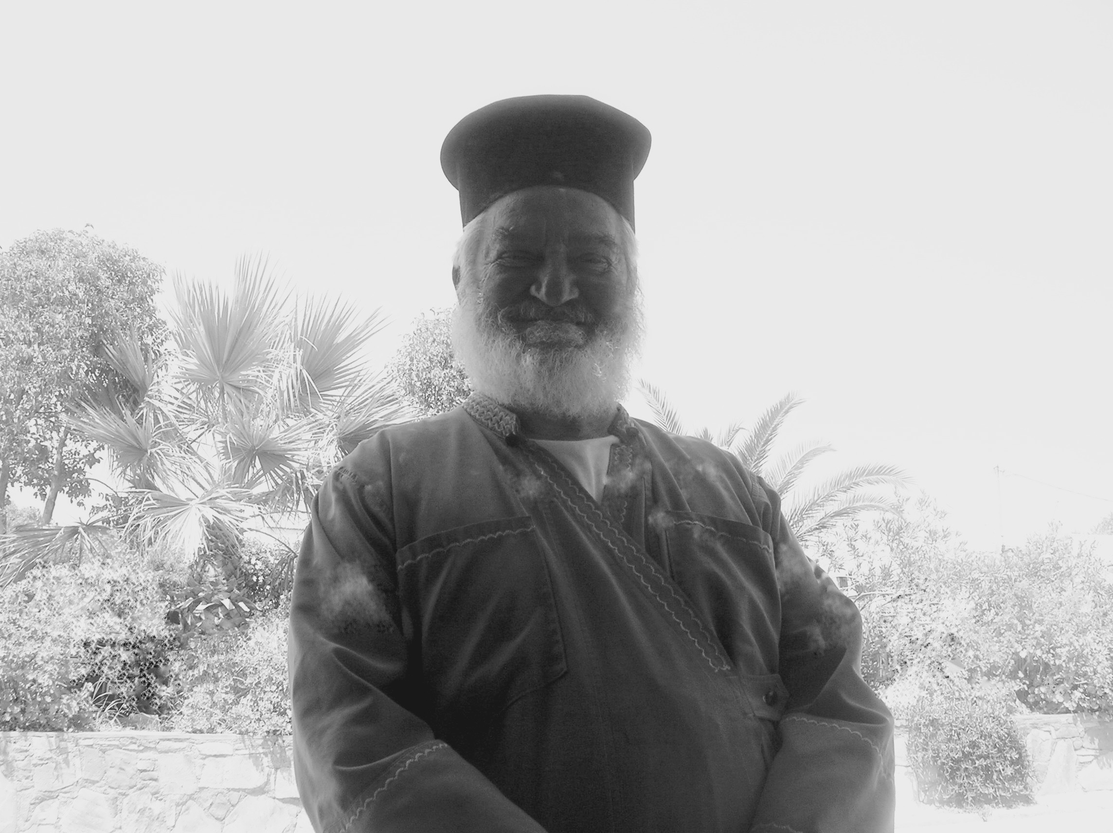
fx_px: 1092
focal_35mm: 34
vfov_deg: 41.7
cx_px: 556
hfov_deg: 54.0
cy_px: 416
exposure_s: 1/134
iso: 50
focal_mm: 5.7
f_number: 4.9
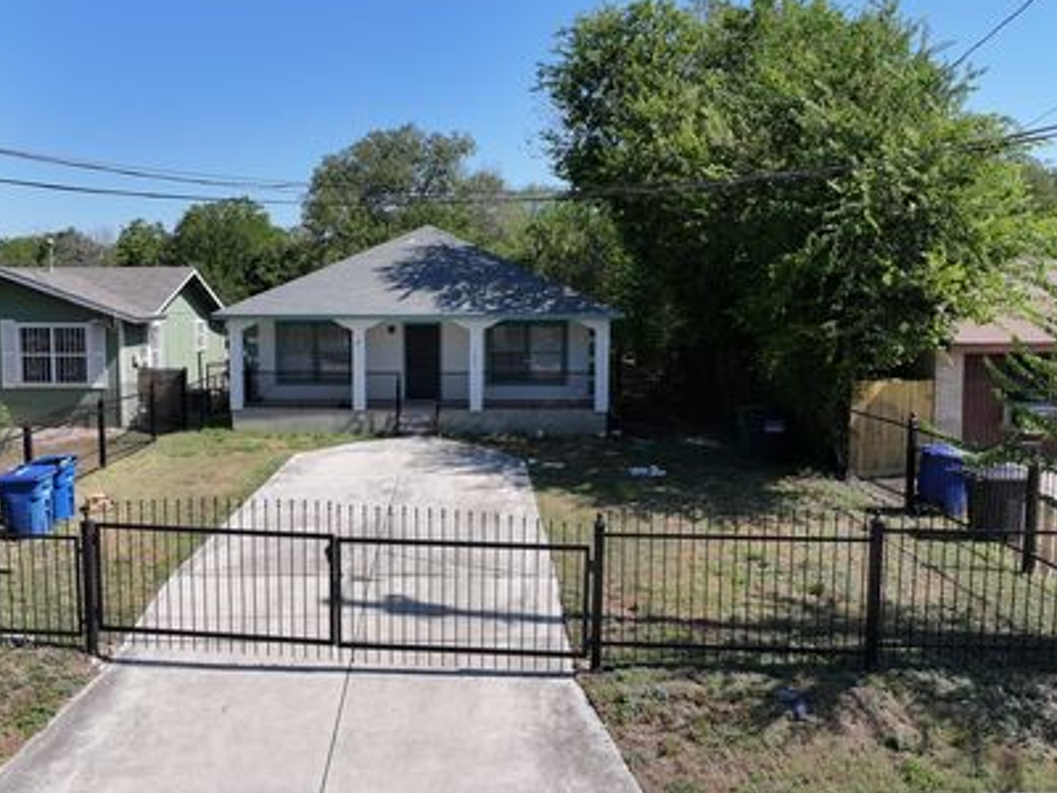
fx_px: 916
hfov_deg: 59.6
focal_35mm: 30
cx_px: 439
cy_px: 379
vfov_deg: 46.8
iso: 120
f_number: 2.8
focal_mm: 12.29
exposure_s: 1/1600
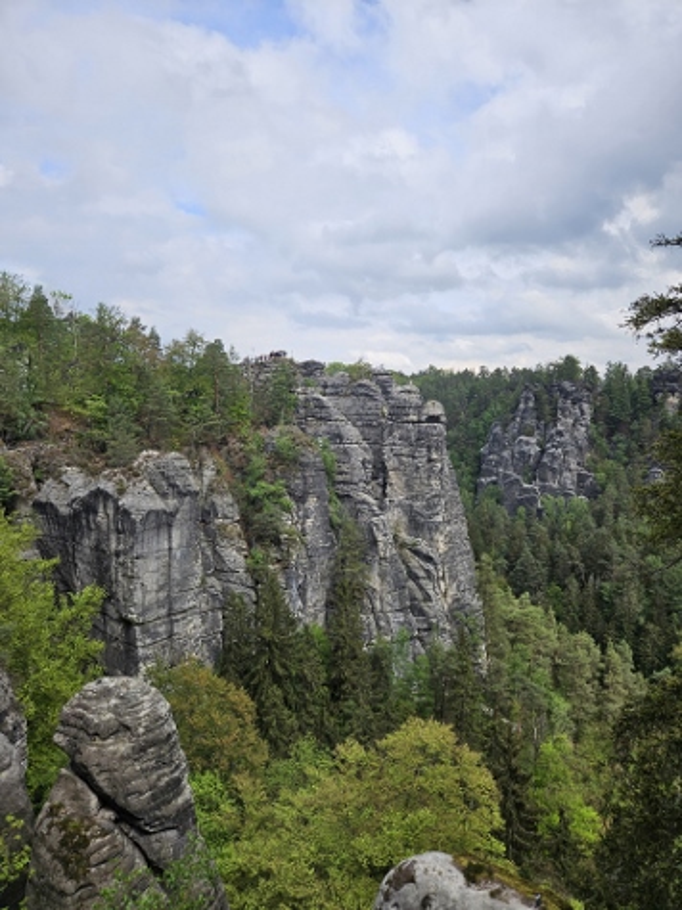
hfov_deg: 58.9
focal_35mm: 23
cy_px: 455
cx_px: 341
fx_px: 604
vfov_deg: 73.9
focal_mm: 5.4
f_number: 1.8
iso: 25
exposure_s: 1/1493
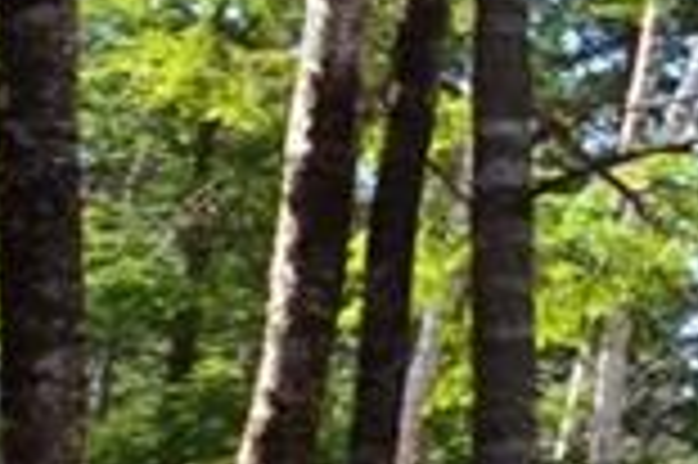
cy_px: 227
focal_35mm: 99
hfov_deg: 13.2
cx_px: 1819
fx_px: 1917
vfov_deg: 13.8
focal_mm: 10
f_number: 8
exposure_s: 1/60
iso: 560
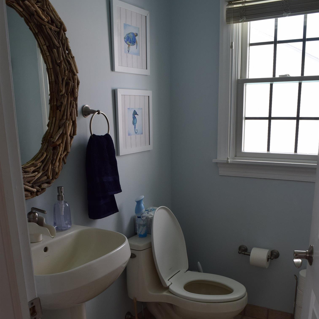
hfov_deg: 47.2
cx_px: 162
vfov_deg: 45.9
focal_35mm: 35
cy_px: 232
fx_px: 365
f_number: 8
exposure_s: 1/50
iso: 400
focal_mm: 18
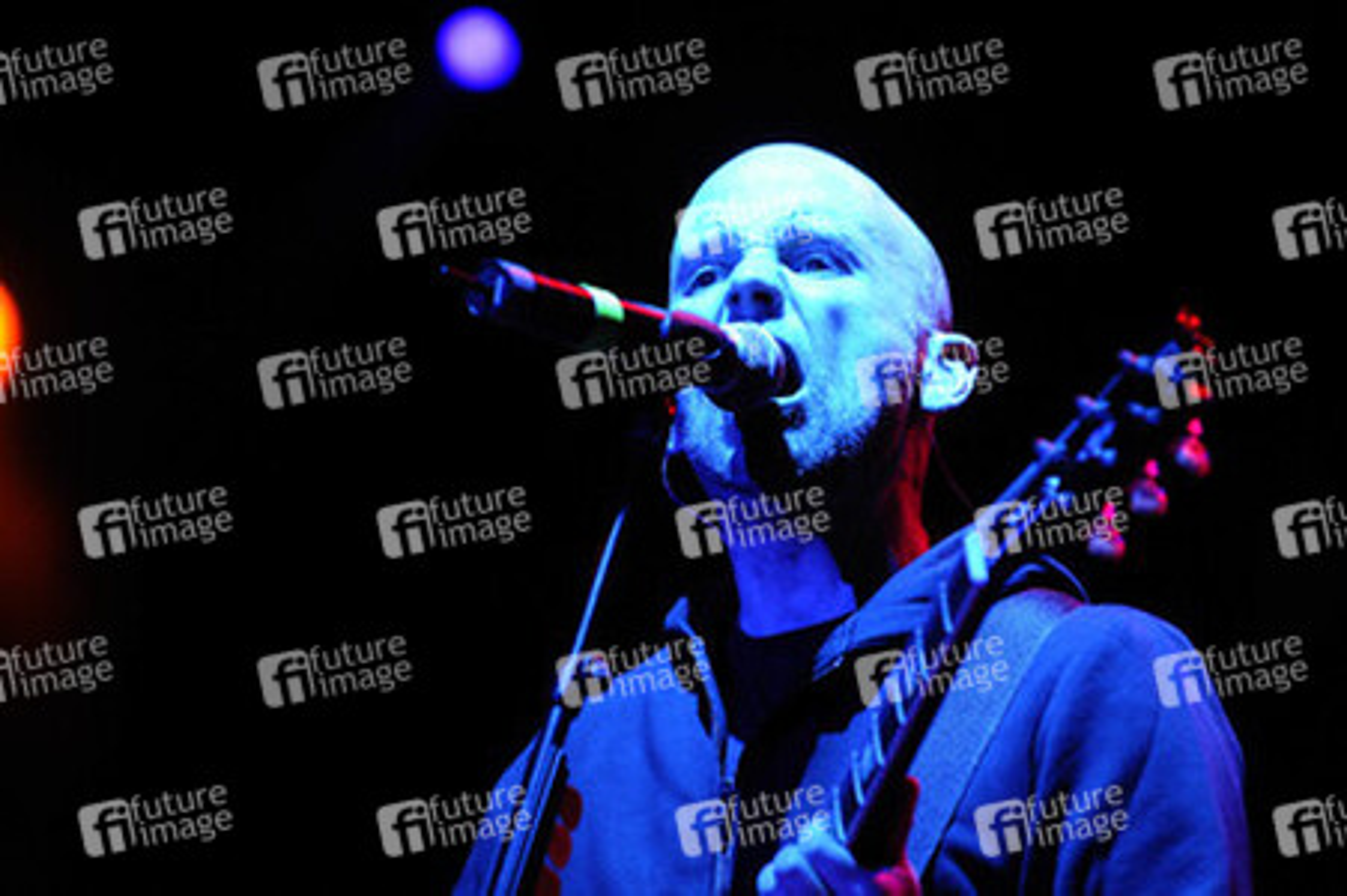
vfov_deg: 4.6
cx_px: 674
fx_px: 11216
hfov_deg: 6.9
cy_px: 448
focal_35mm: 300
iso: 3200
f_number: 4
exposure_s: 1/400
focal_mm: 200
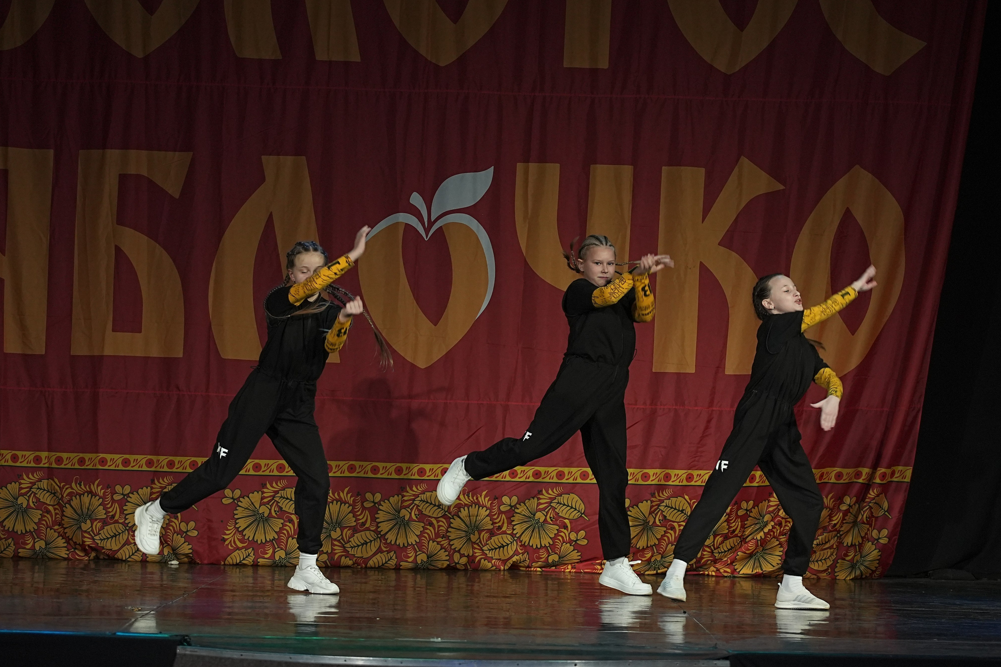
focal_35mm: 153
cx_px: 497
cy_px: 332
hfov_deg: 13.4
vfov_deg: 9.0
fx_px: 4254
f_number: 4
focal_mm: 100
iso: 2000
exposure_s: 1/400
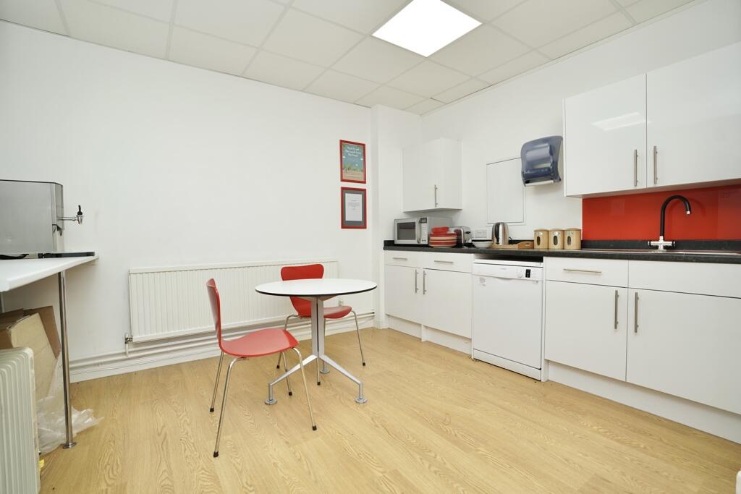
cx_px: 370
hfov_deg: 96.7
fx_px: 329
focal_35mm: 16
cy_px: 247
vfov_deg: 73.8
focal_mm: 16
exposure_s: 1/160
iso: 800
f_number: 4
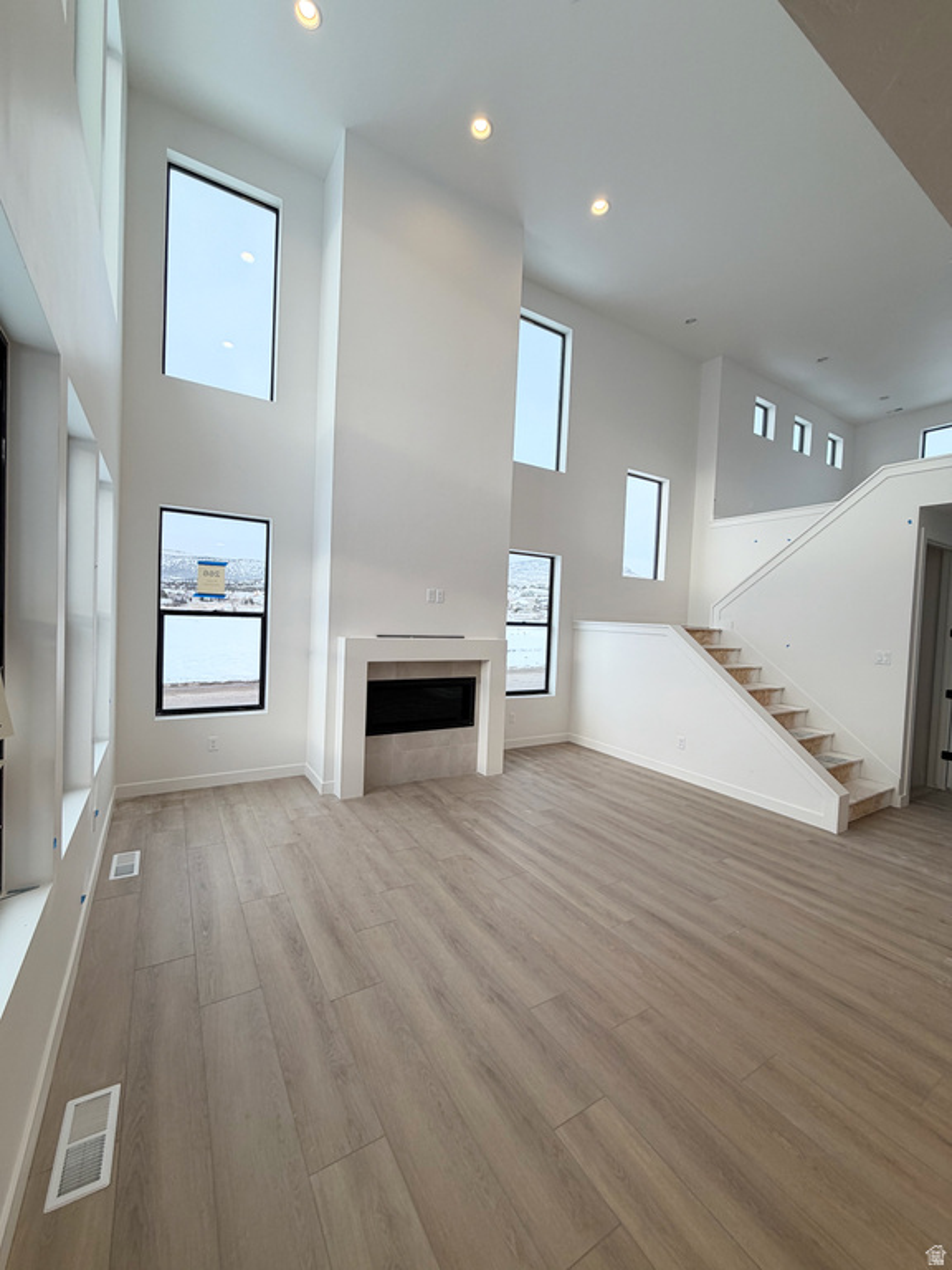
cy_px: 635
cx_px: 476
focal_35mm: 14
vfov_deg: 102.1
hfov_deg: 85.7
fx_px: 513
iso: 50
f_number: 2.2
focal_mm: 2.22
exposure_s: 1/120
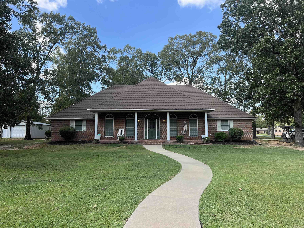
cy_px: 114
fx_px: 228
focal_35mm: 26
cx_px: 152
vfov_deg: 53.1
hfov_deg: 67.3
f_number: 1.5
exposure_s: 1/880
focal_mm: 5.7
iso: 50
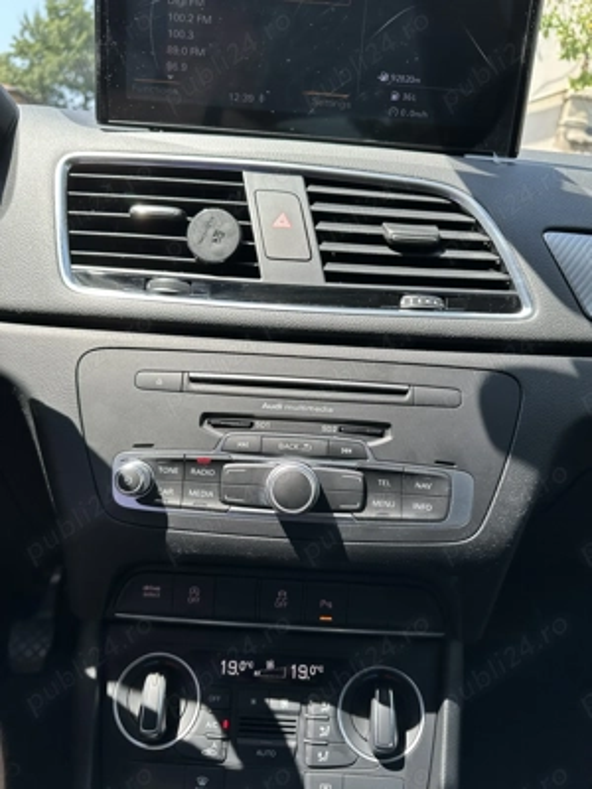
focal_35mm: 24
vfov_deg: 71.6
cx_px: 296
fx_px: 547
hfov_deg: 56.8
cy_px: 394
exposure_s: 1/448
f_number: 1.78
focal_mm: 6.86
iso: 80
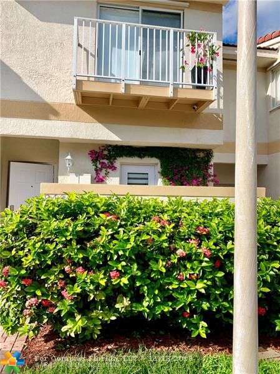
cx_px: 140
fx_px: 281
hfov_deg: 53.0
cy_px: 187
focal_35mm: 26
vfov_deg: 67.3
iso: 25
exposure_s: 1/2160
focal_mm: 4.25
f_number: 1.8
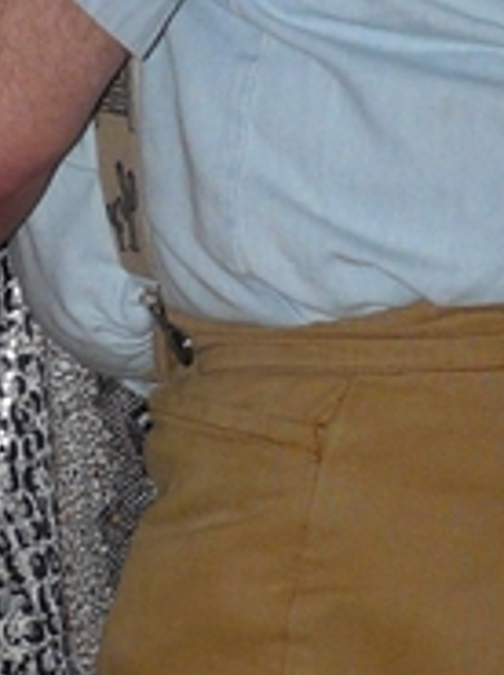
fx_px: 8357
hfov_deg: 3.5
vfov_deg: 4.6
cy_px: -354
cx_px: 223
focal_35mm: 429
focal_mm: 13.6
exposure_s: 1/50
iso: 160
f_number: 3.6
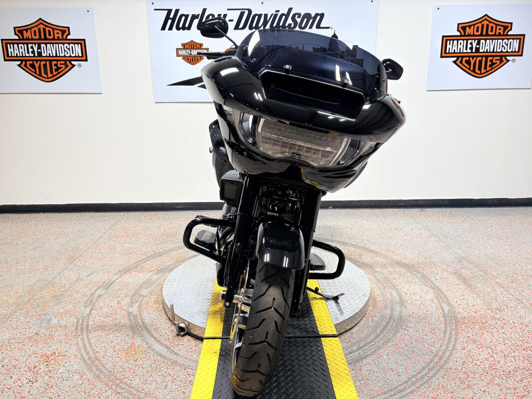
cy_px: 200
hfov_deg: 67.3
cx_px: 266
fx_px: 400
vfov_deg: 53.1
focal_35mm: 26
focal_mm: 5.96
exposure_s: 1/120
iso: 40
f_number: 1.6
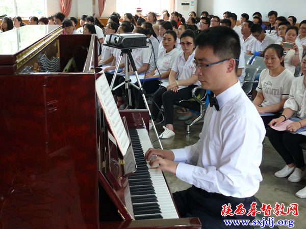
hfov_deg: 36.8
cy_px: 114
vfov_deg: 28.0
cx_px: 153
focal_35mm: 52
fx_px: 460
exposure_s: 1/20
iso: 200
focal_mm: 11
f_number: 3.2
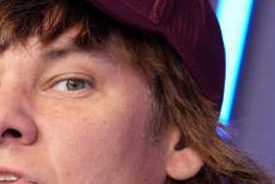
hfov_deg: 3.7
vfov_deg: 2.5
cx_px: 79
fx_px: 4211
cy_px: 211
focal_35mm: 551
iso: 800
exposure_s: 1/800
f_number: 1.8
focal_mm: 135
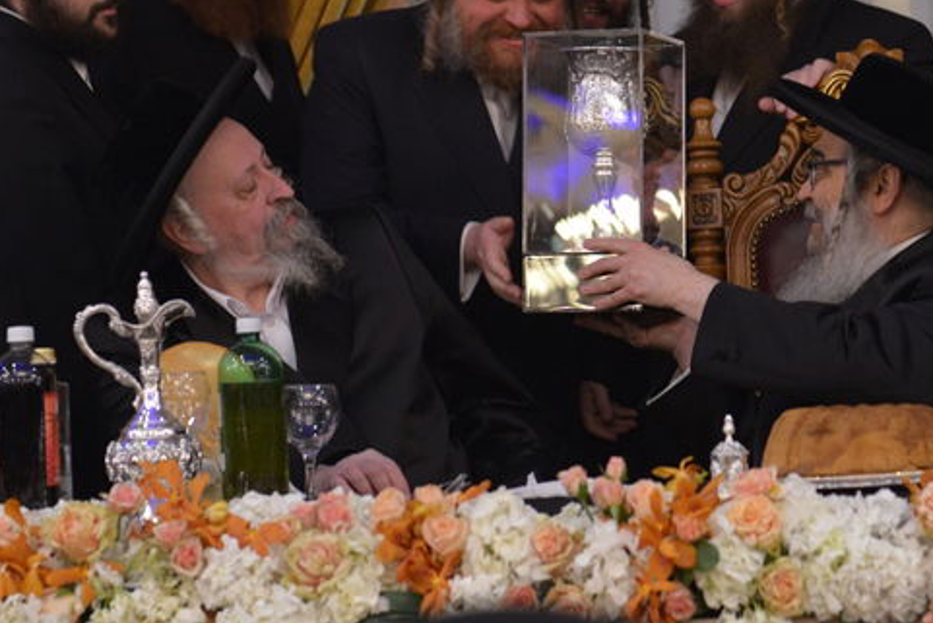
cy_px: 218
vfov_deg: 9.2
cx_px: 739
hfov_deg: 13.7
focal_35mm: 149
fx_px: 3863
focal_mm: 70
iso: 2000
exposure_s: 1/80
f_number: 2.8
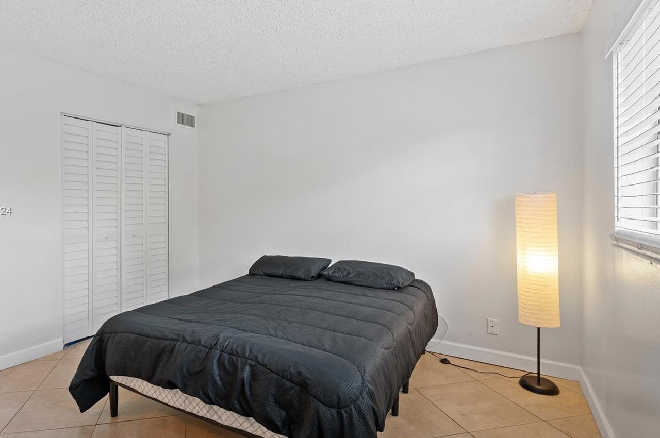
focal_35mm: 20
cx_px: 259
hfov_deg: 82.9
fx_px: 366
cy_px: 212
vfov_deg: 61.8
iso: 200
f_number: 8
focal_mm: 16
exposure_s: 1.3
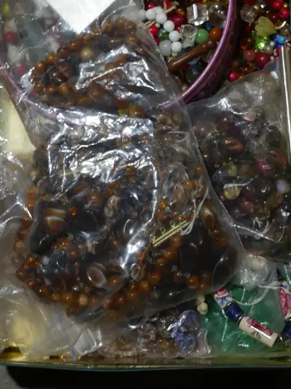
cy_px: 31
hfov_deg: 17.2
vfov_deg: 22.2
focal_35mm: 86
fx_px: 964
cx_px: 124
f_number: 5.1
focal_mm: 23
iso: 200
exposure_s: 1/60
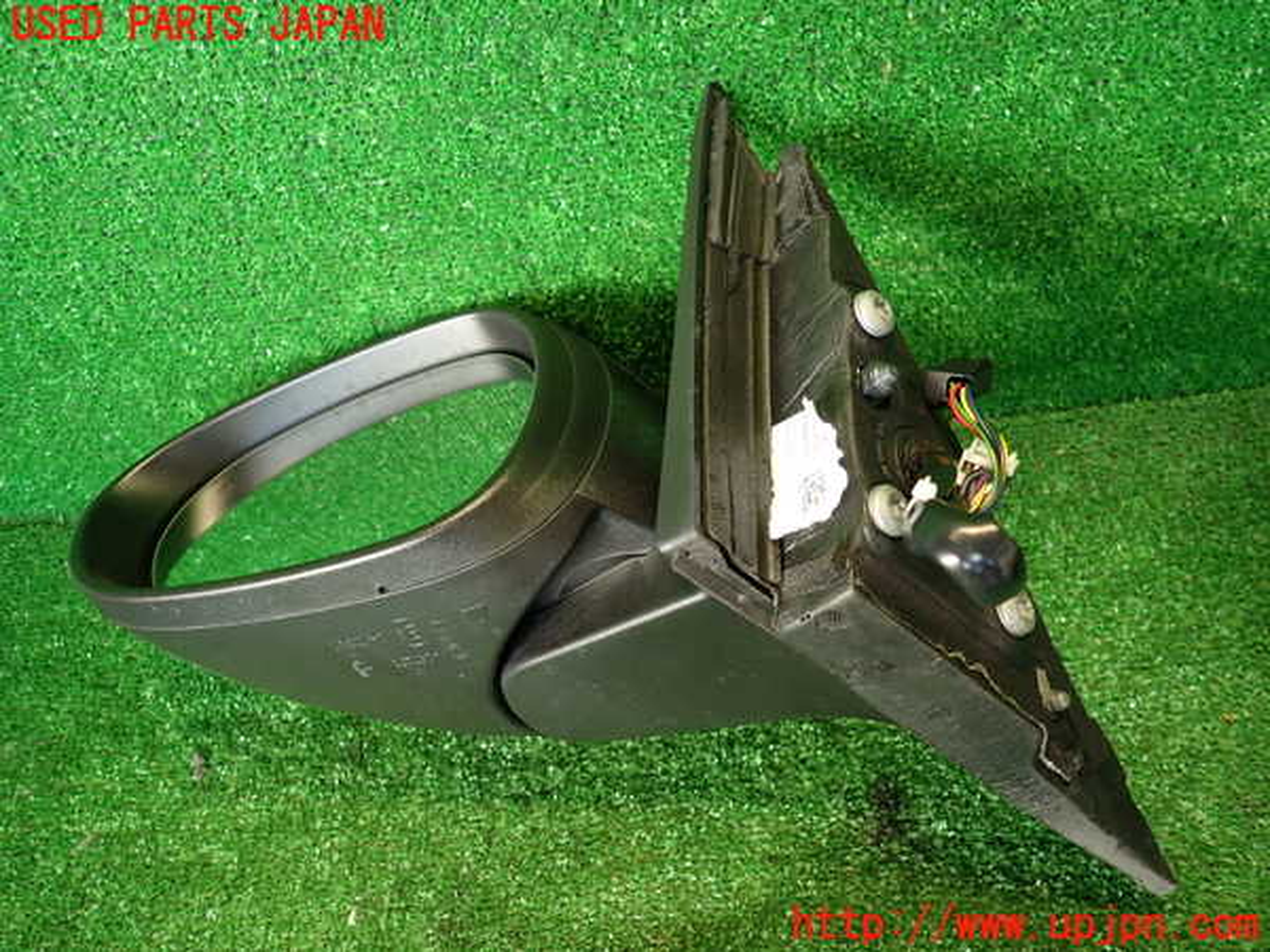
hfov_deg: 69.4
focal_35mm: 25
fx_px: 917
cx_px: 635
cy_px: 476
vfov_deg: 54.9
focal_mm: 4.5
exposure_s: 1/40
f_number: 2
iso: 200
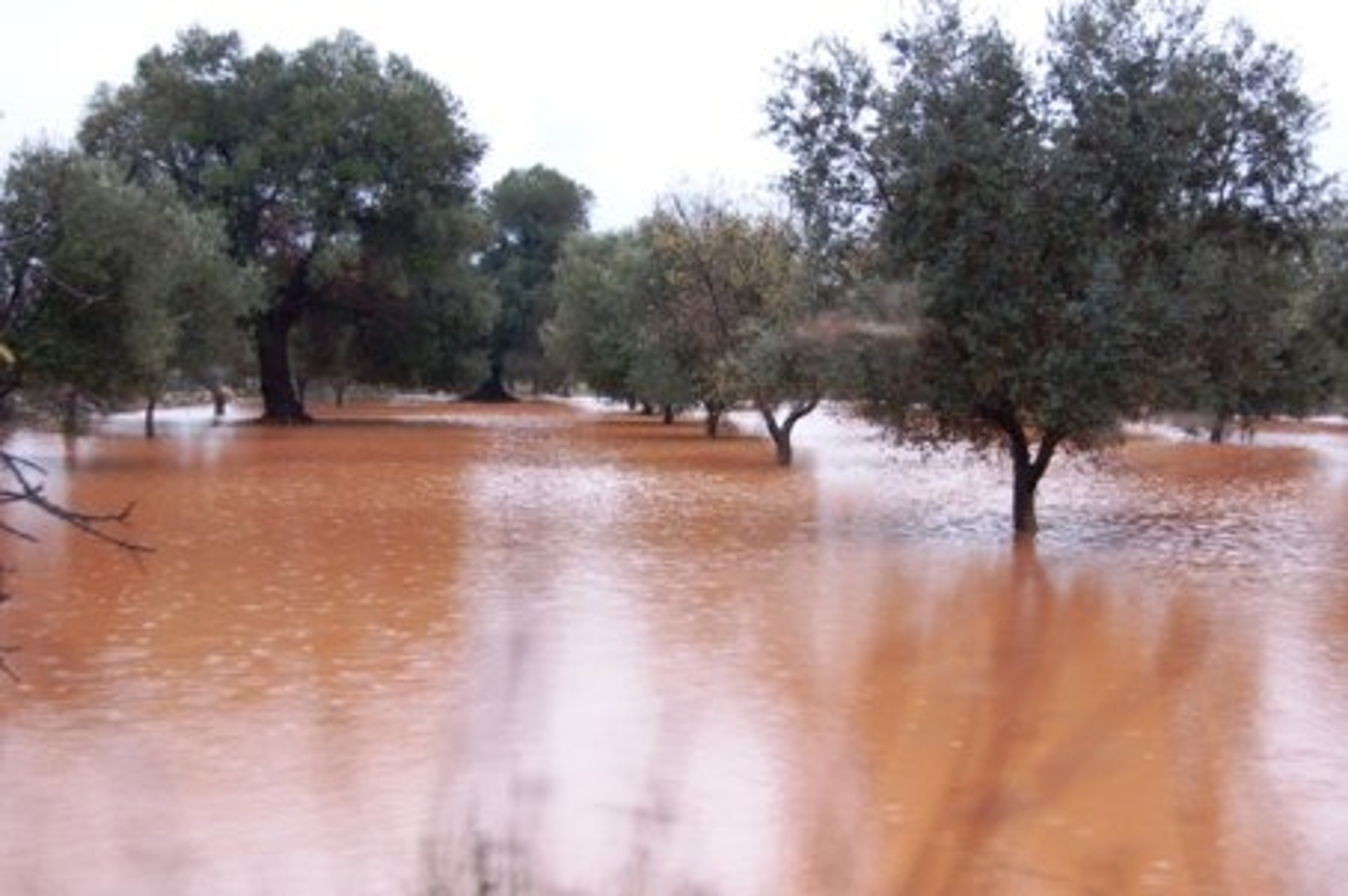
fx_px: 1796
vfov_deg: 28.0
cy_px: 448
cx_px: 674
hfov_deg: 41.1
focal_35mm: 48
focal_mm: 32
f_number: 5.6
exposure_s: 1/125
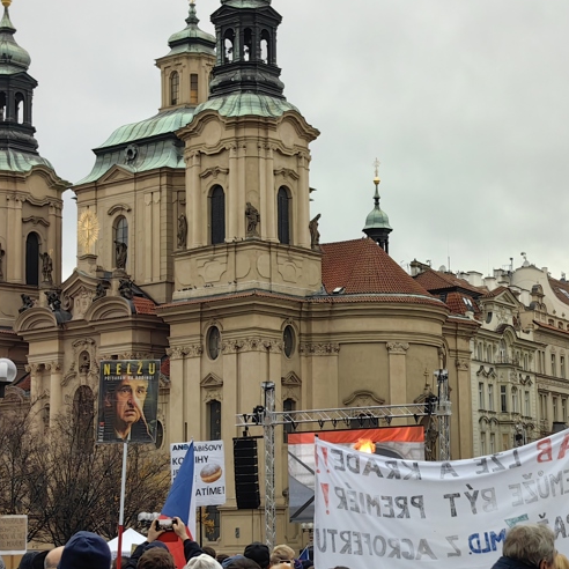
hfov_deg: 19.7
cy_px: 277
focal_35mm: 88
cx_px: 368
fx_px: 1637
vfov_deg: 19.7
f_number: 2
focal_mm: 5.75
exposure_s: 1/99
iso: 100
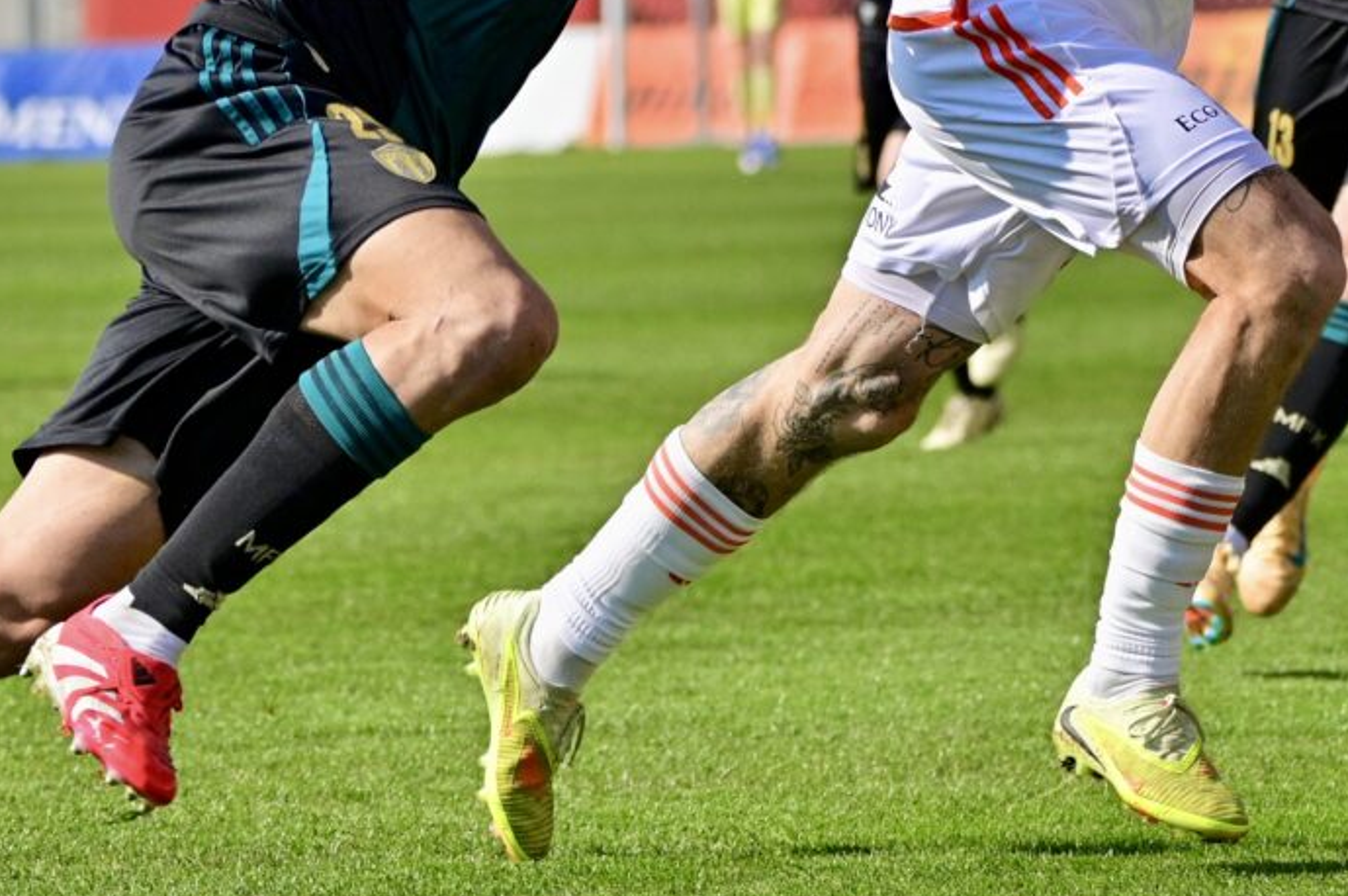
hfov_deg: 5.3
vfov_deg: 3.5
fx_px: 14477
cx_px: 763
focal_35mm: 387
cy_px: 36
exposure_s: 1/4000
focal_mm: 170
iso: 400
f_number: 5.6
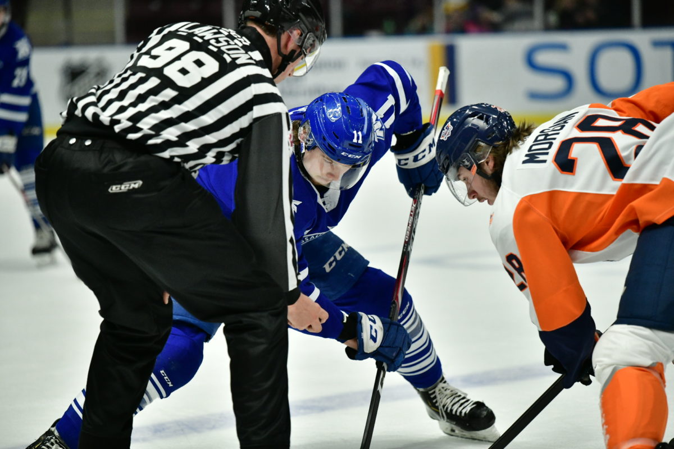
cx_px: 337
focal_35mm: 175
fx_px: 3276
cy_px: 224
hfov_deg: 11.7
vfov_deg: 7.8
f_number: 3.2
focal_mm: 175
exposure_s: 1/1600
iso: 2000
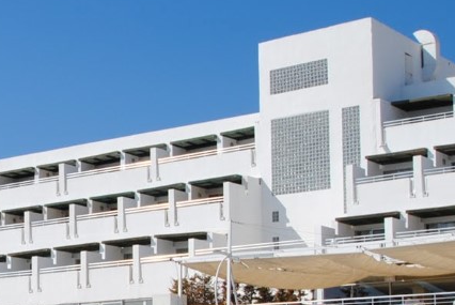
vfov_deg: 13.8
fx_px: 1227
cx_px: -103
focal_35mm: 97
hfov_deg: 19.7
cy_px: 344
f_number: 9
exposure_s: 1/320
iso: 100
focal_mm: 24
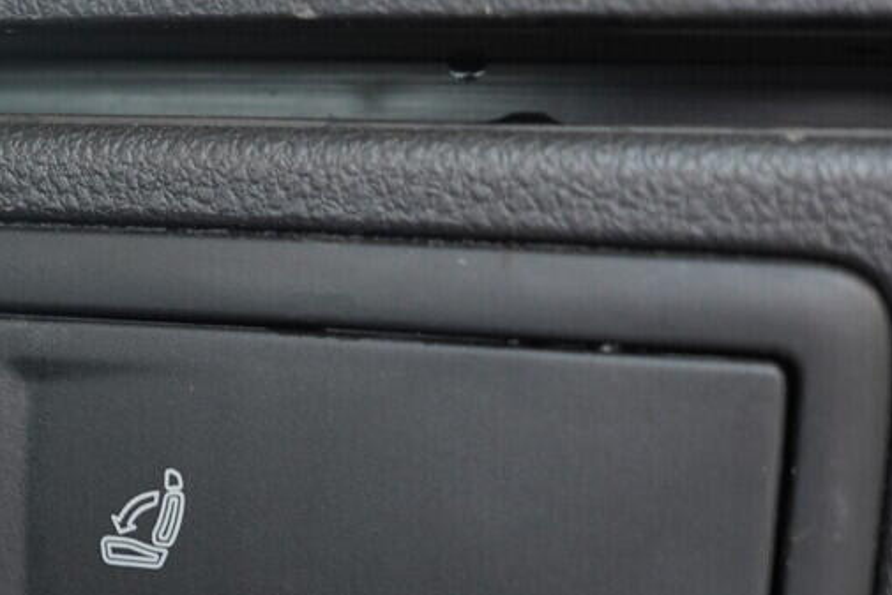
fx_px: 1809
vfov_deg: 18.4
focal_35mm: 73
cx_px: 138
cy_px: 546
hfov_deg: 27.0
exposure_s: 1/40
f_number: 2.8
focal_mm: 24
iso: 800
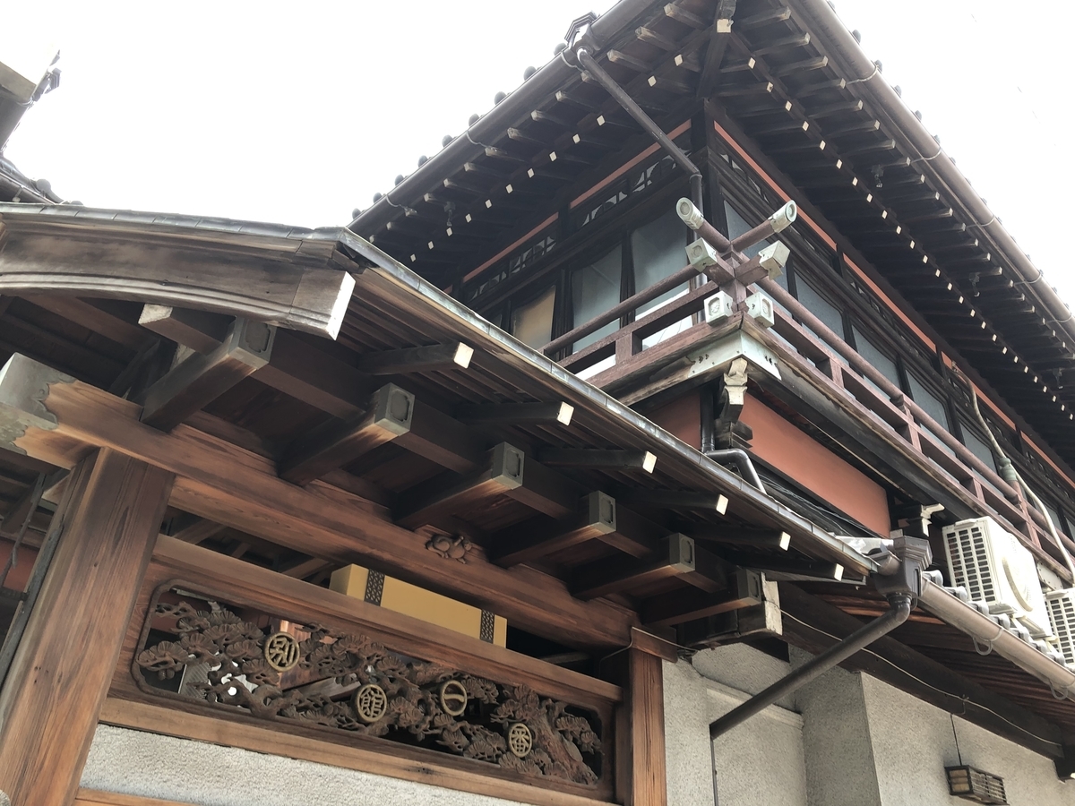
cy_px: 403
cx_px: 538
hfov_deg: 63.4
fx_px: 870
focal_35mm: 28
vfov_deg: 49.7
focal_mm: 3.99
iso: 25
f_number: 1.8
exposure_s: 1/120
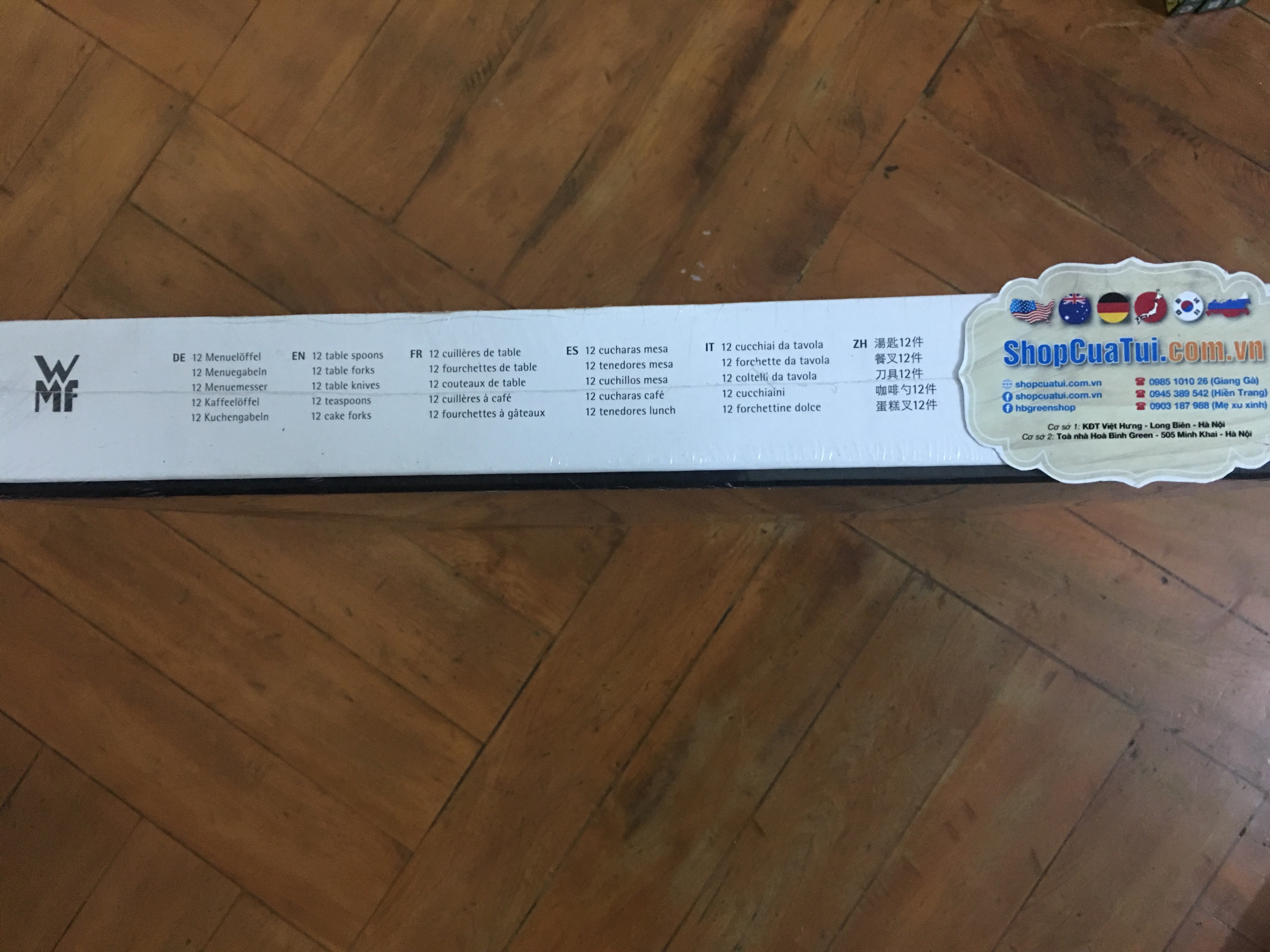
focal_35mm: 29
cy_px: 476
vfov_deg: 48.2
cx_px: 635
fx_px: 1064
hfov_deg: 61.7
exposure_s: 1/8
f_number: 2.2
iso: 100
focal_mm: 4.15
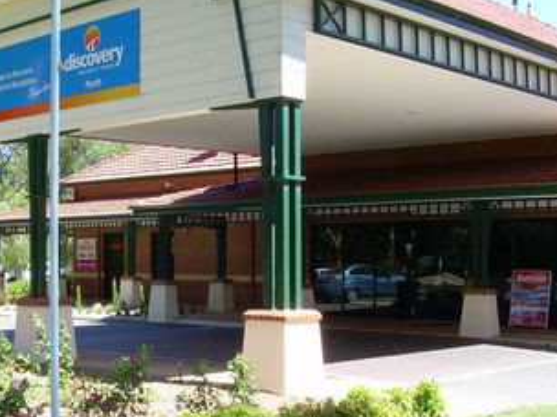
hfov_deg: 31.9
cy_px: 263
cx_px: 189
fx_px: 965
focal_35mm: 60
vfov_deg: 24.3
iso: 50
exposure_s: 1/115
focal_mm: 6.3
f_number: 4.6
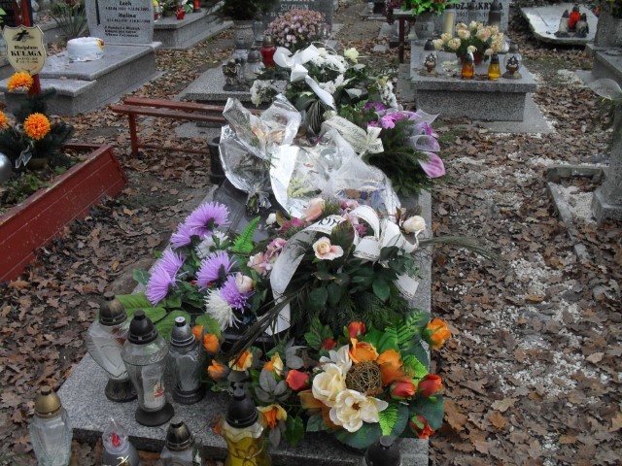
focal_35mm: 35
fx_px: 629
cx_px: 311
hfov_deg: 52.6
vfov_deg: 40.7
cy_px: 233
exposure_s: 1/125
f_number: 3.2
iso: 100
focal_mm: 6.3
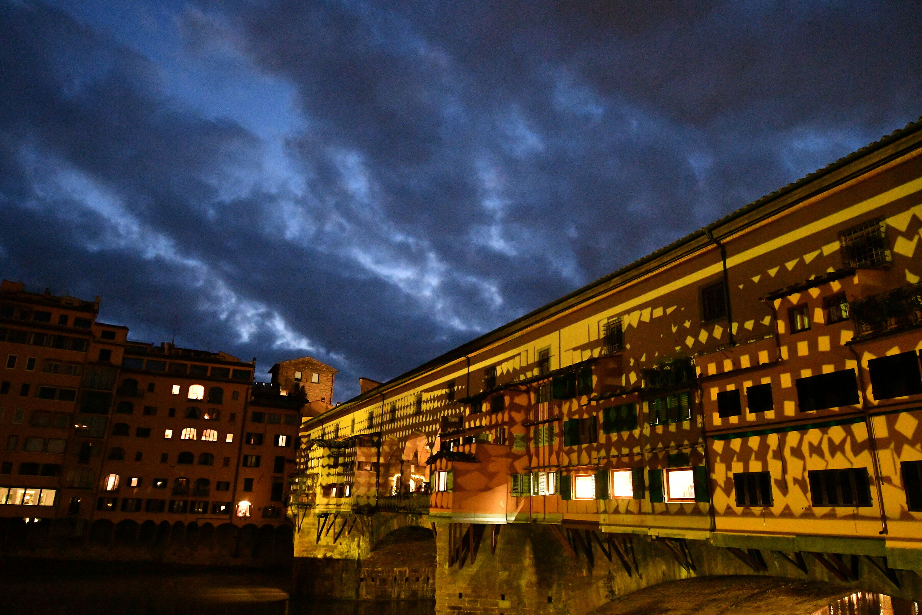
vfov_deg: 53.1
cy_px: 308
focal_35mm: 24
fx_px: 615
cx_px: 461
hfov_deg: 73.7
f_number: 4
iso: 12800
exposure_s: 1/50
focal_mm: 16
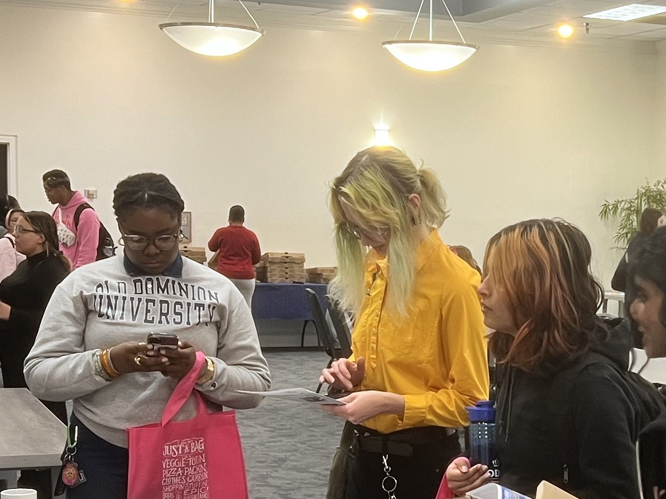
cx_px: 517
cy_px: 408
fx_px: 1539
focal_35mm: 80
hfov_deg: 24.1
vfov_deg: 18.3
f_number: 1.5
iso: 125
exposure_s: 1/60
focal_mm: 5.7
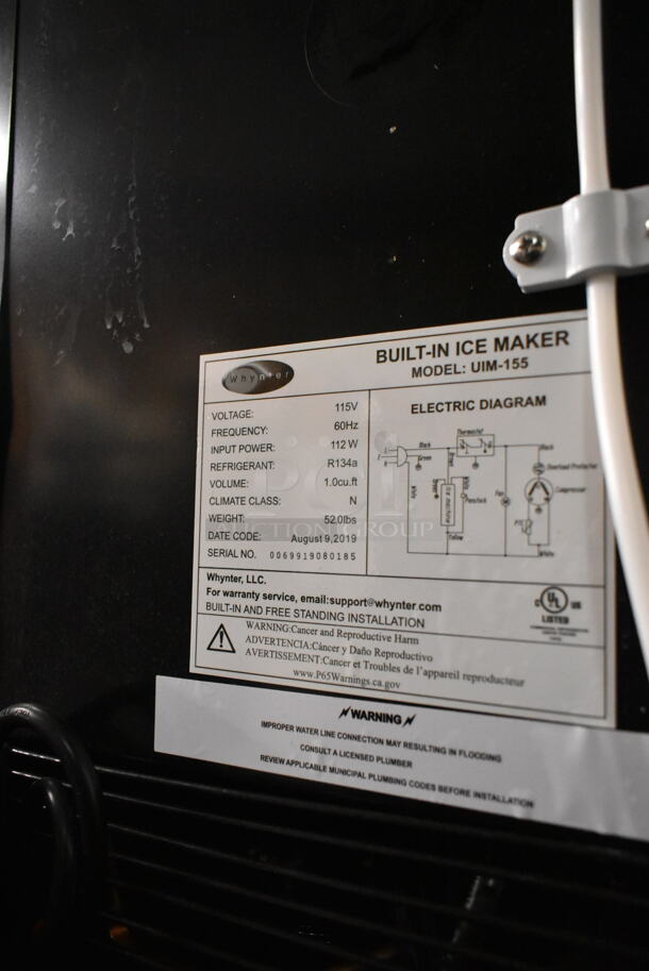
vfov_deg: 67.3
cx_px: 324
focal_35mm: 27
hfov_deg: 48.0
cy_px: 486
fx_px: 729
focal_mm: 18
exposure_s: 1/125
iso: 5000
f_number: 3.5
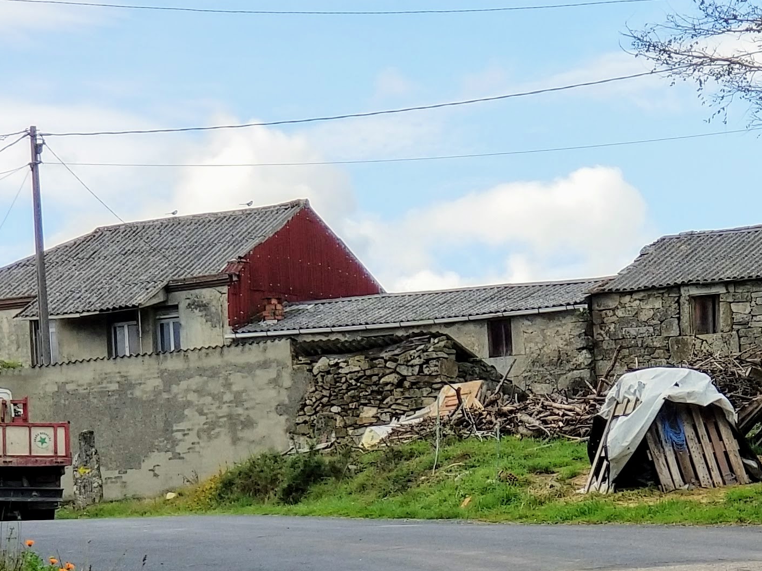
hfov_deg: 13.2
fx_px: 3280
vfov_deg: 9.9
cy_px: 544
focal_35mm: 149
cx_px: 446
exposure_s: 1/572
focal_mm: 6
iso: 25
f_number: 2.4
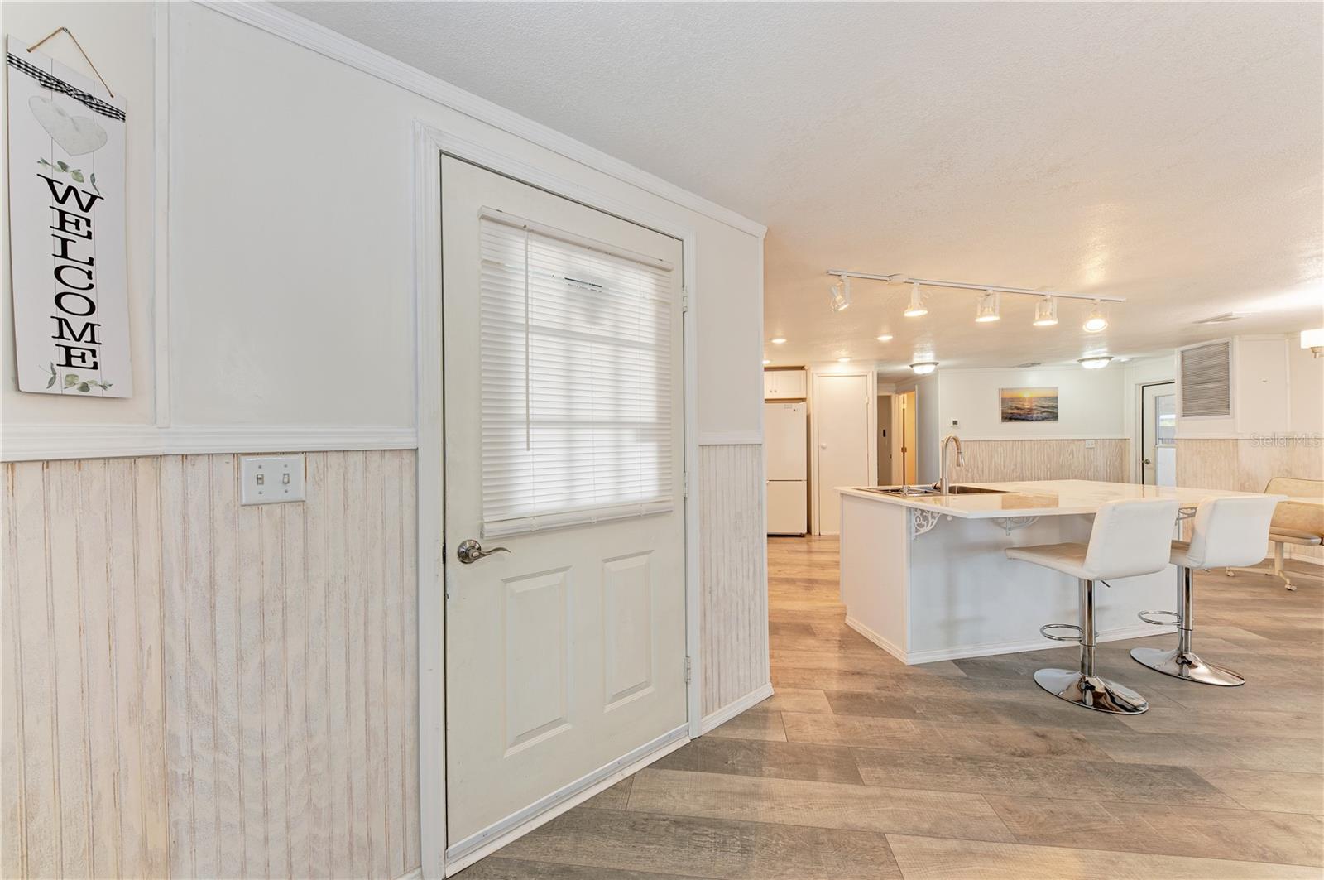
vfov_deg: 89.9
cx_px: 662
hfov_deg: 112.7
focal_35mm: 12
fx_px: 441
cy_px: 440
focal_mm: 12
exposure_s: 1/10
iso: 200
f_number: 9
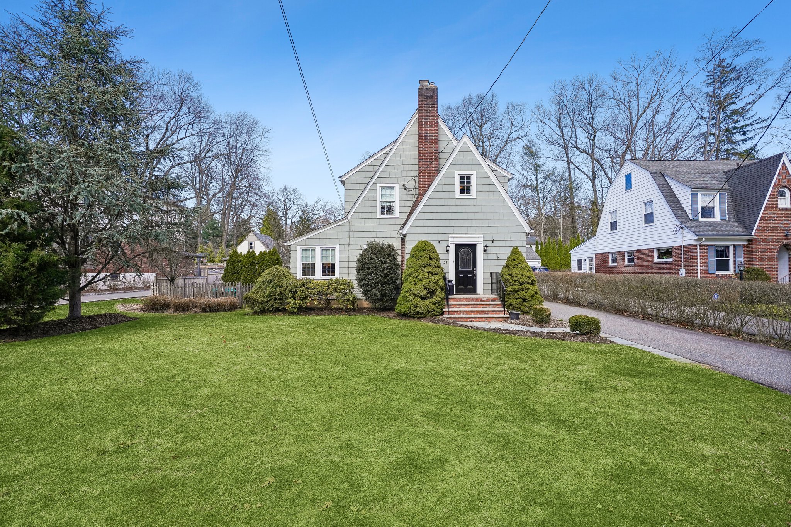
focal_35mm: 16
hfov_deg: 96.7
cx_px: 396
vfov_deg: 73.7
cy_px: 264
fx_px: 352
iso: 400
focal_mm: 16
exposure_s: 1/800
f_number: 5
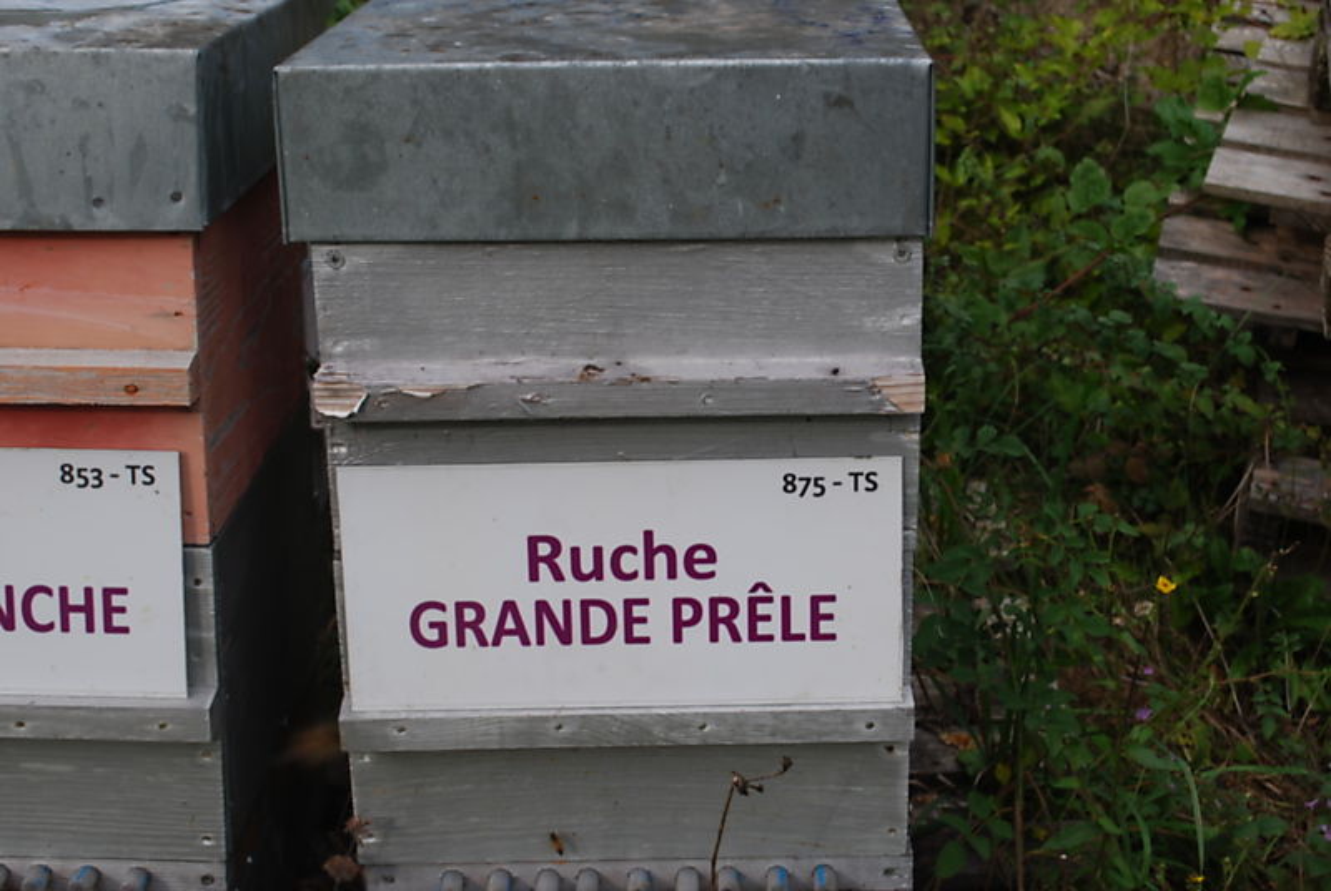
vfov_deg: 25.1
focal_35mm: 54
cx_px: 666
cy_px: 446
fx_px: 1999
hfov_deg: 36.8
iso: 100
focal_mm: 36
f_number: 8
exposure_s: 1/60
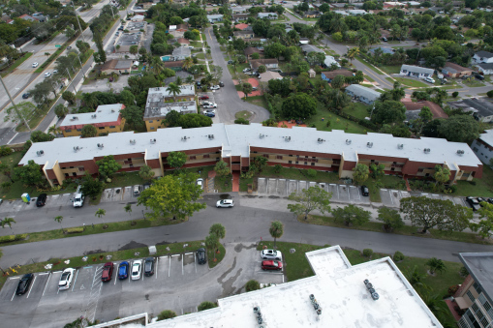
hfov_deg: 78.6
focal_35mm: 22
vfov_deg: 57.2
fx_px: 301
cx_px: 246
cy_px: 164
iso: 100
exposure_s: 1/800
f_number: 2.8
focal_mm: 8.38
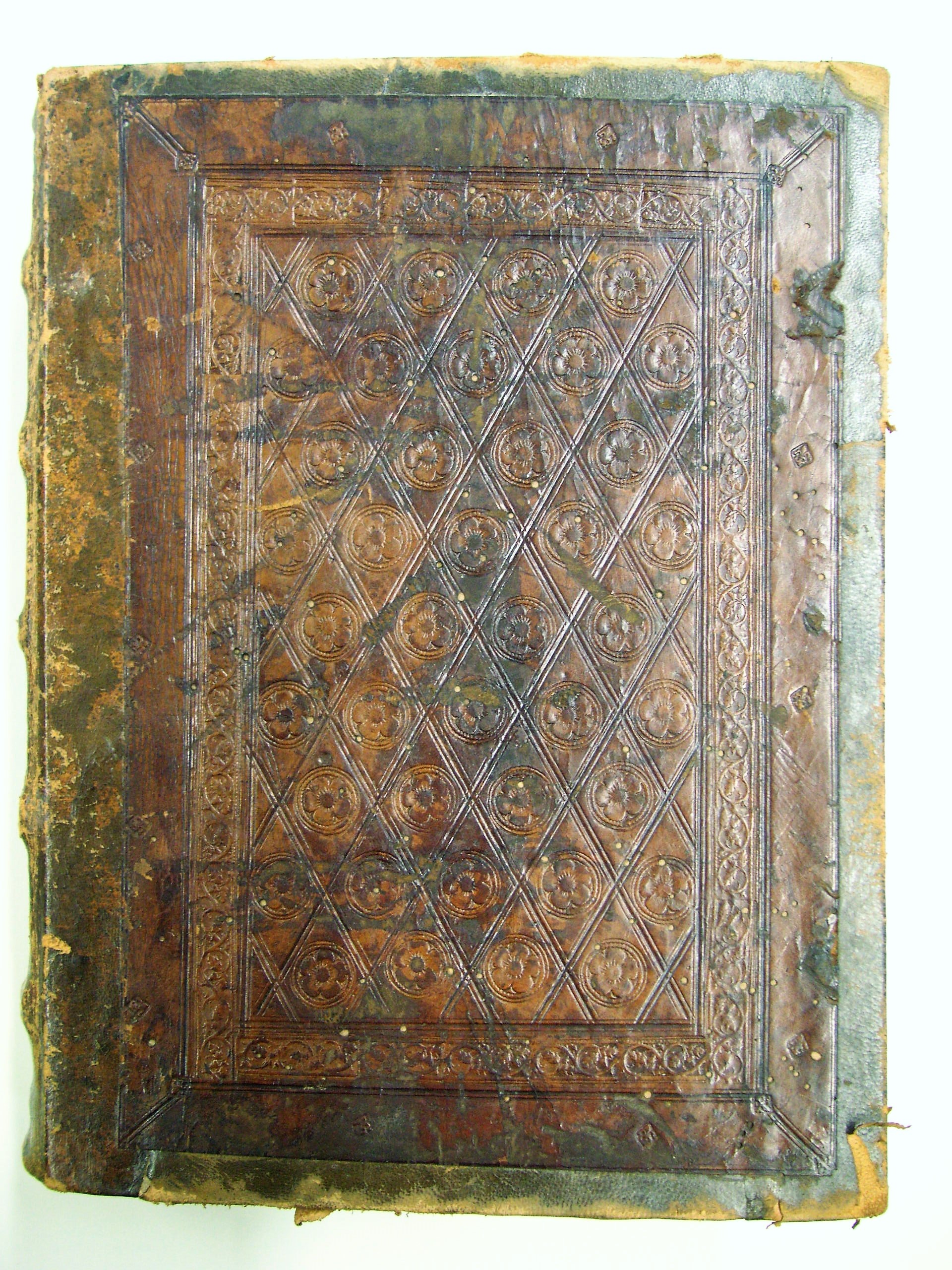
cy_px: 635
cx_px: 476
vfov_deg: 50.1
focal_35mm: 37
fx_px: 1357
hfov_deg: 38.7
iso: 100
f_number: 2.8
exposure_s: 1/20
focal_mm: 6.1
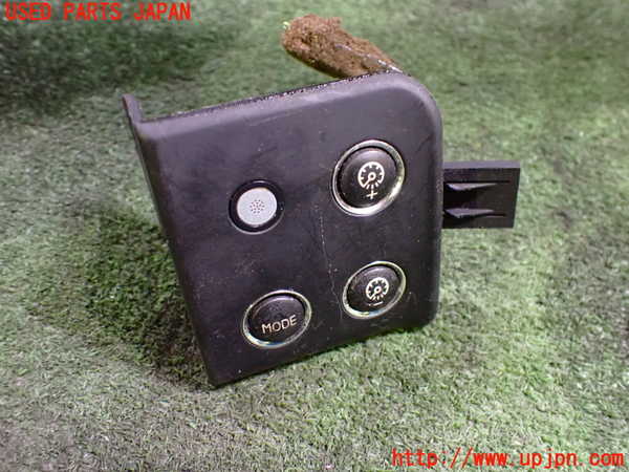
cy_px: 236
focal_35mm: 30
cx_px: 314
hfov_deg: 60.0
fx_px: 545
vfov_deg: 46.8
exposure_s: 1/30
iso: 1250
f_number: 2.3
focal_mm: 5.4
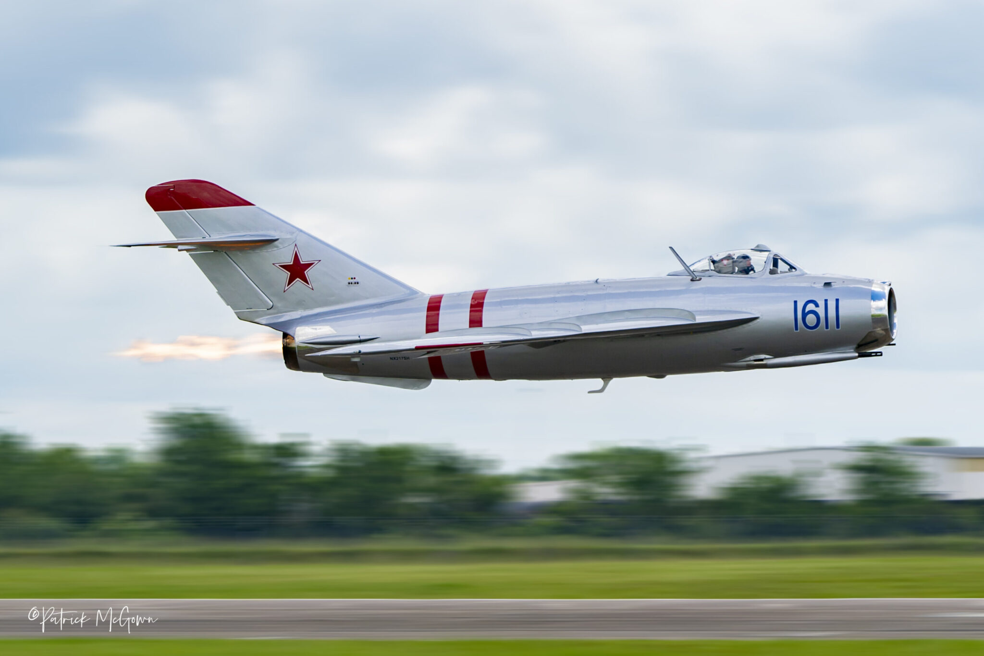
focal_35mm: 286
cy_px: 328
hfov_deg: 7.2
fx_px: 7818
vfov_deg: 4.8
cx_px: 492
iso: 400
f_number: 6.3
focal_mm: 286
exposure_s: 1/2000
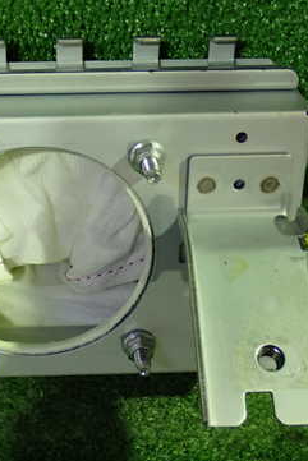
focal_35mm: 76
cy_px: 246
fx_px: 974
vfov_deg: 26.6
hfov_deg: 17.8
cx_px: 60
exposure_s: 1/40
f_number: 2.9
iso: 800
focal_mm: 7.84
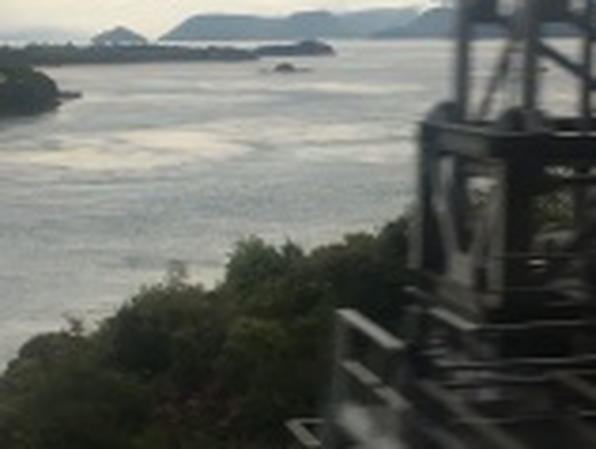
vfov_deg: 16.8
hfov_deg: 22.2
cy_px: 226
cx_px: 302
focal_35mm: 88
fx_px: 1517
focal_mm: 4.15
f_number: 2.2
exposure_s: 1/40
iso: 25
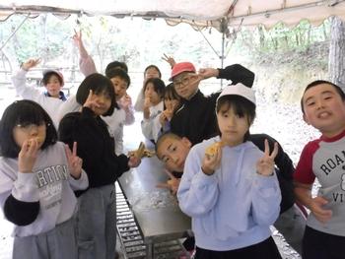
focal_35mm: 34
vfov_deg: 41.8
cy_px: 130
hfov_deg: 53.9
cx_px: 172
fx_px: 339
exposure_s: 1/25
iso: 1600
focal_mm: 6
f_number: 3.7
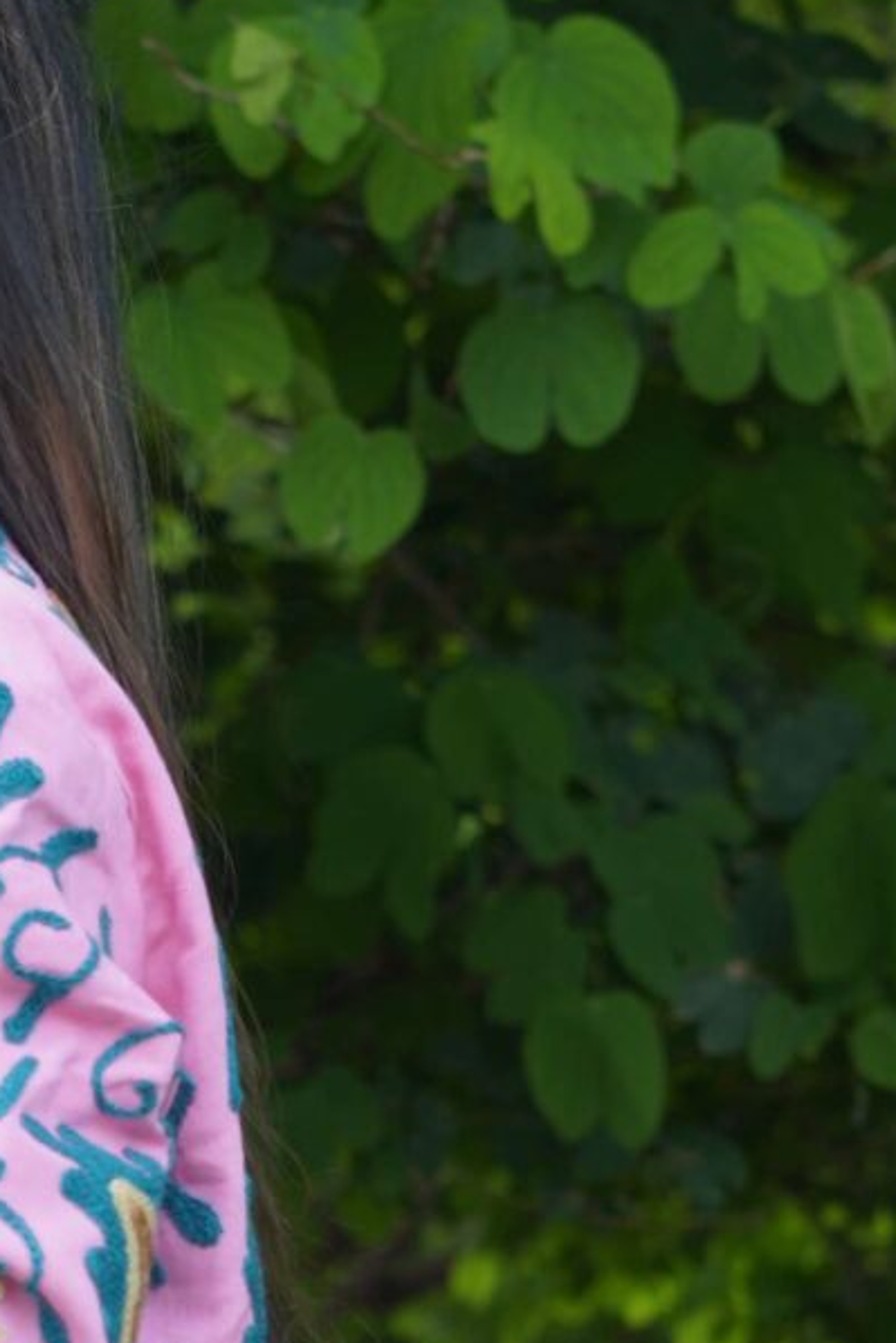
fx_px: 7984
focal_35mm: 214
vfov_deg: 9.4
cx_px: -394
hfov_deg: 6.4
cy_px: 1952
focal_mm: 50
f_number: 4
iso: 100
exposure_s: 1/125
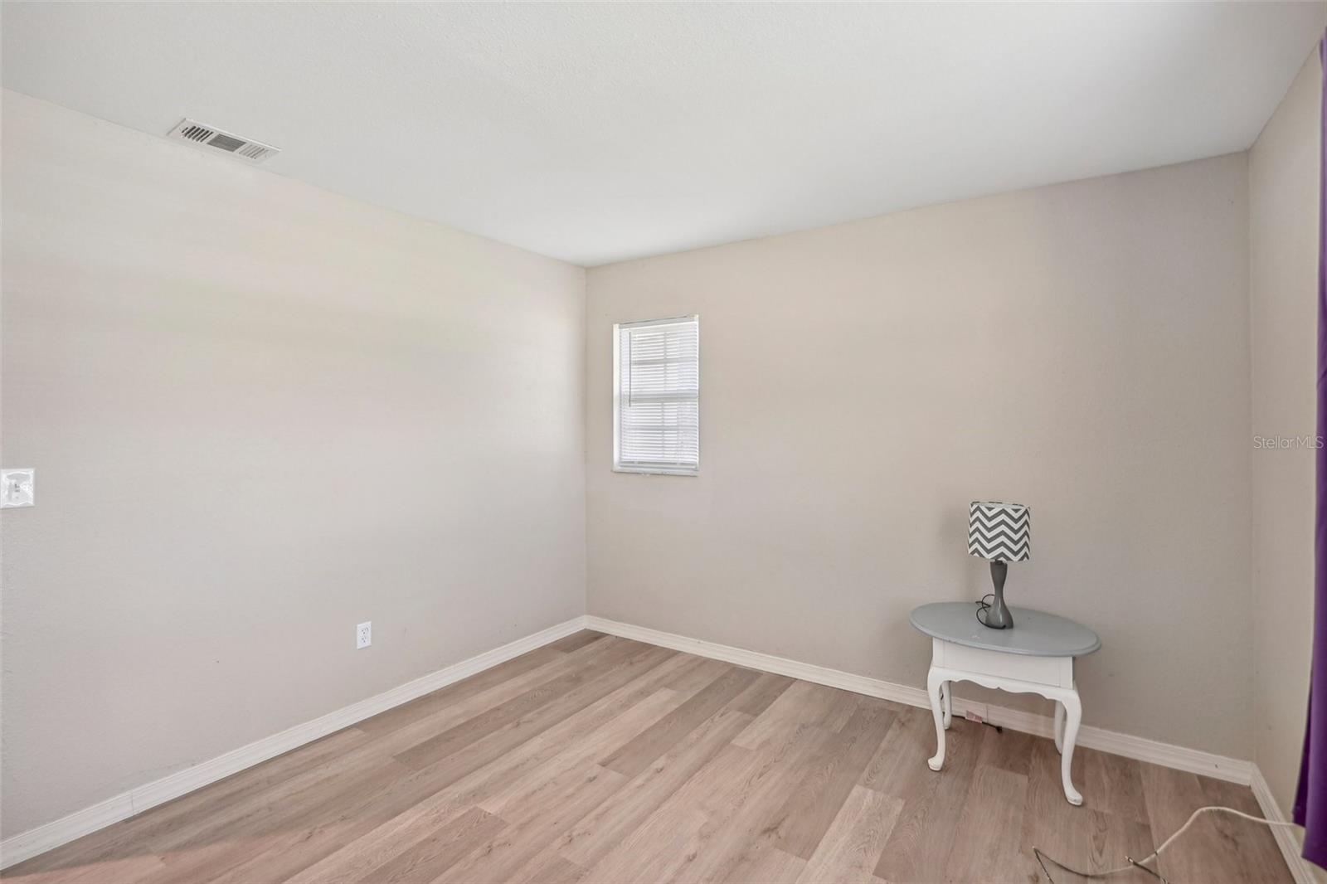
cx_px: 664
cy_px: 442
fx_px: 590
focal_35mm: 16
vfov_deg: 73.7
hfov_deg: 96.7
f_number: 4
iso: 400
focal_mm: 16
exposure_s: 1/30
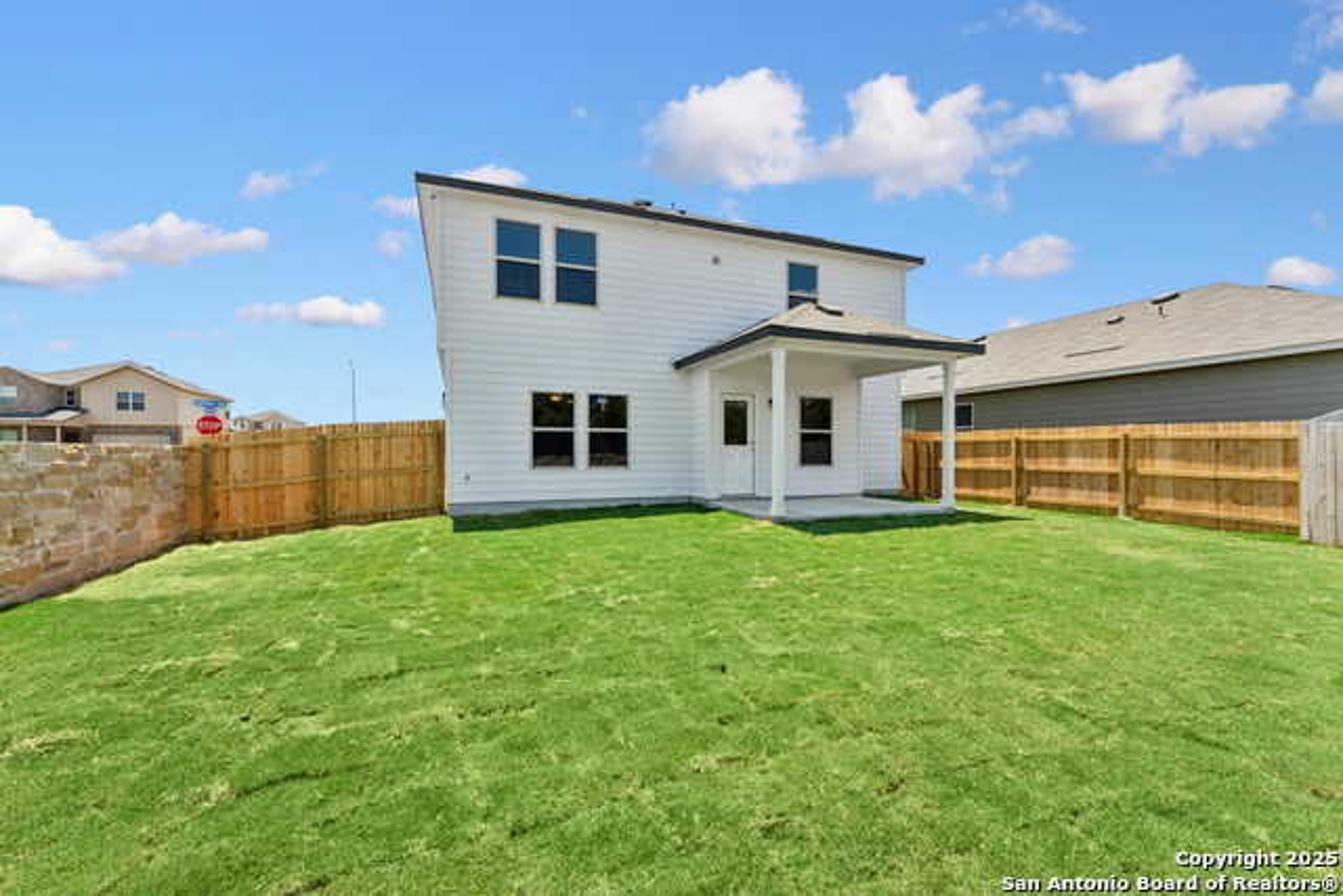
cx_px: 672
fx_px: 522
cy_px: 448
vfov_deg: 81.2
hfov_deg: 104.2
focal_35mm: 14
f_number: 14
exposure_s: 1/80
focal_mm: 14
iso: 100
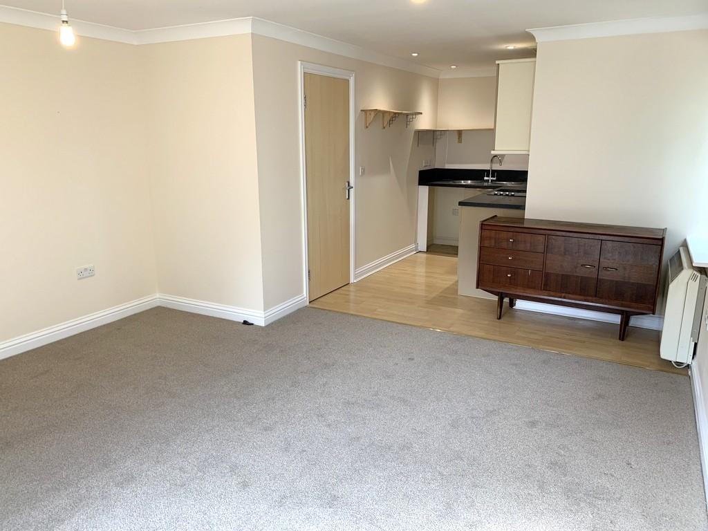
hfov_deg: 67.3
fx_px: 532
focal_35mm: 26
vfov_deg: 53.1
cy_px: 266
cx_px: 354
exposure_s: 1/121
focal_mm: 4.25
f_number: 1.8
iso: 100
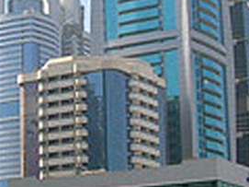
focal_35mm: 136
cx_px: -1
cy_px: 15
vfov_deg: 10.8
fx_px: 978
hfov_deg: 14.3
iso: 50
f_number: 4.9
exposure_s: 1/290
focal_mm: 6
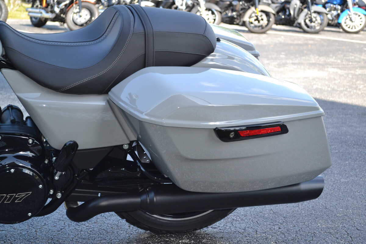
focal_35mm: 69
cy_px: 122
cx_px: 183
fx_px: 701
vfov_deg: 19.7
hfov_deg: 29.2
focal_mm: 46
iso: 180
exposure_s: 1/125
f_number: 5.3
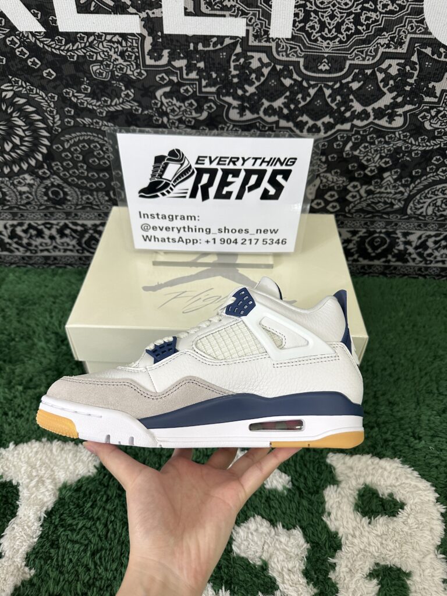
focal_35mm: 24
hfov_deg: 56.8
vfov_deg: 71.6
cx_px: 224
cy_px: 298
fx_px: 413
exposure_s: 1/68
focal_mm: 6.86
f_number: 1.78
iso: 250
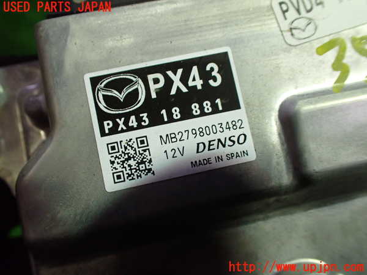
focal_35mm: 30
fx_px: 318
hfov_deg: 60.0
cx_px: 184
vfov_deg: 46.8
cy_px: 138
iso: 500
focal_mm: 5.4
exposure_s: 1/125
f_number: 2.3
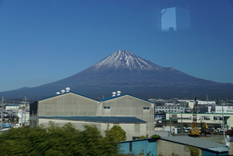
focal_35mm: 60
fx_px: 389
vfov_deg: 22.7
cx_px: 116
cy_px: 78
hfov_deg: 33.4
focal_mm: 40
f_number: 5.6
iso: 100
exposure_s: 1/125
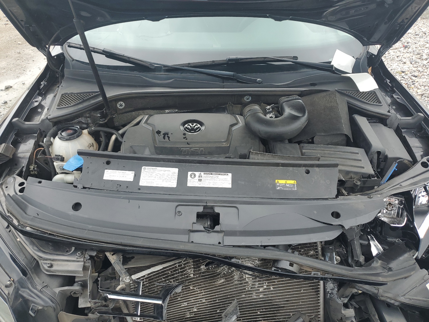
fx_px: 322
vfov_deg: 53.1
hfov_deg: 67.3
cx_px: 214
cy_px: 161
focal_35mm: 26
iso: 50
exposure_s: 1/625
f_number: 1.5
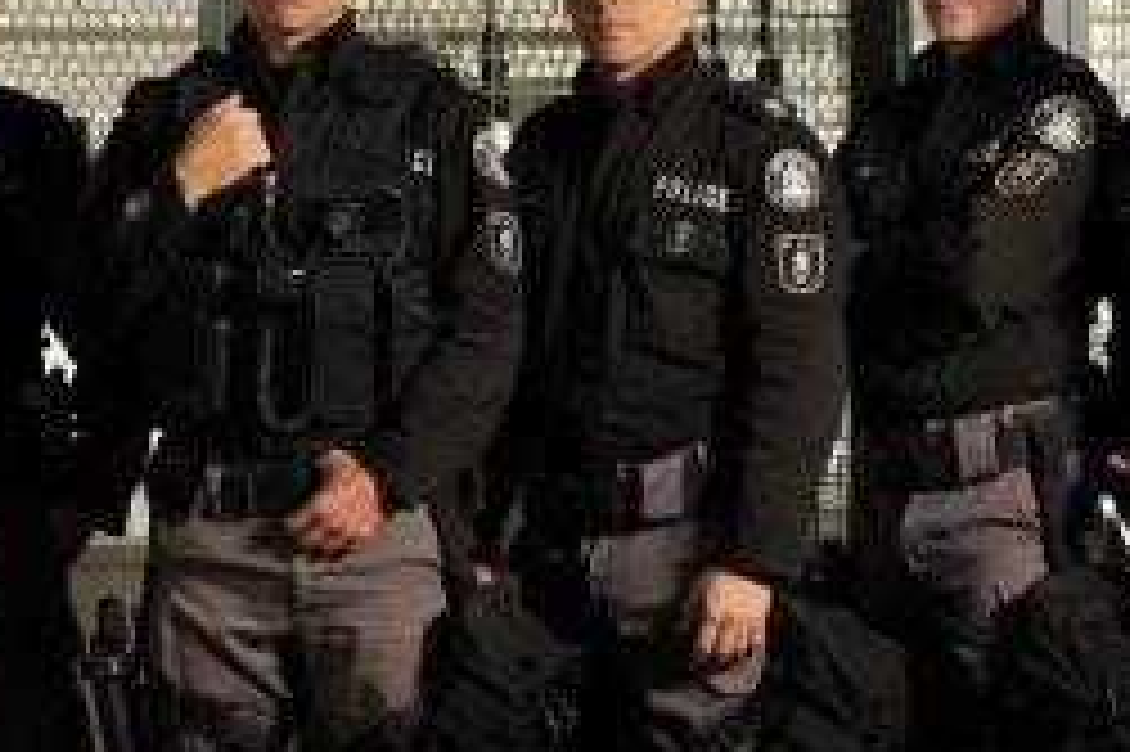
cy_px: 540
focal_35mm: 136
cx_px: 594
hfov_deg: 15.1
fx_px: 4266
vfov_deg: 10.1
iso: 800
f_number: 6.3
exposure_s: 1/80
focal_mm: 62
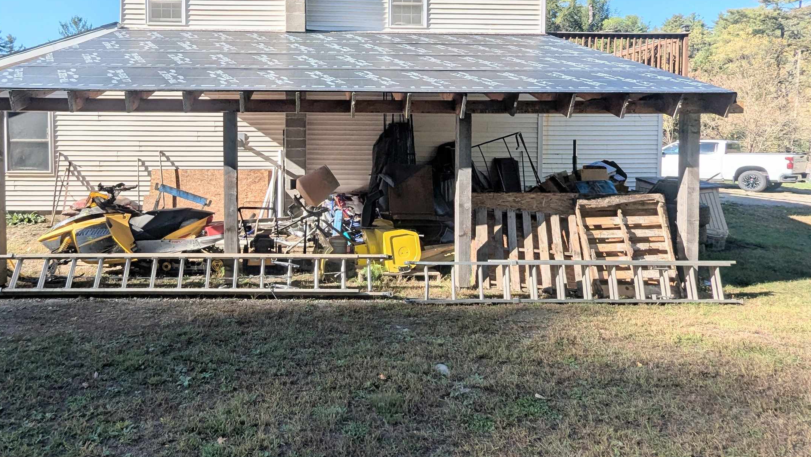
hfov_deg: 85.6
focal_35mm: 20
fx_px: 430
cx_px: 328
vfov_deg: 54.7
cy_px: 151
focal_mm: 1.95
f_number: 2.2
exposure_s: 1/887
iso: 47
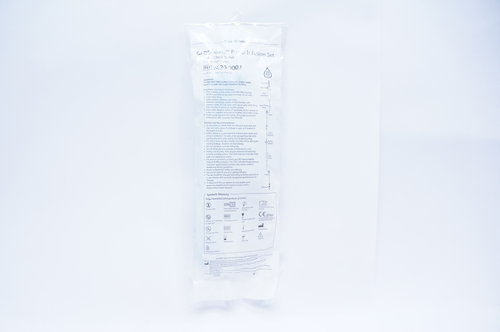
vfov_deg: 47.8
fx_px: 375
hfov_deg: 67.4
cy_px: 166
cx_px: 250
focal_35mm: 27
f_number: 4.5
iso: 1600
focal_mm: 18
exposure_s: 1/160
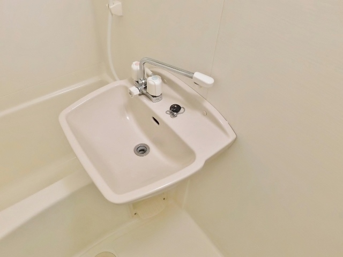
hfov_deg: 73.9
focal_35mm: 23
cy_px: 128
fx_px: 228
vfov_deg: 58.9
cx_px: 172
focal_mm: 4
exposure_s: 1/30
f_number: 3
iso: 250
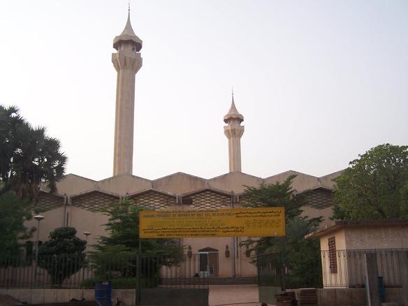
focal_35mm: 38
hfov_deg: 49.0
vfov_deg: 37.7
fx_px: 448
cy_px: 153
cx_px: 204
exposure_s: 1/350
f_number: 2.8
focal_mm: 6.3
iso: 80
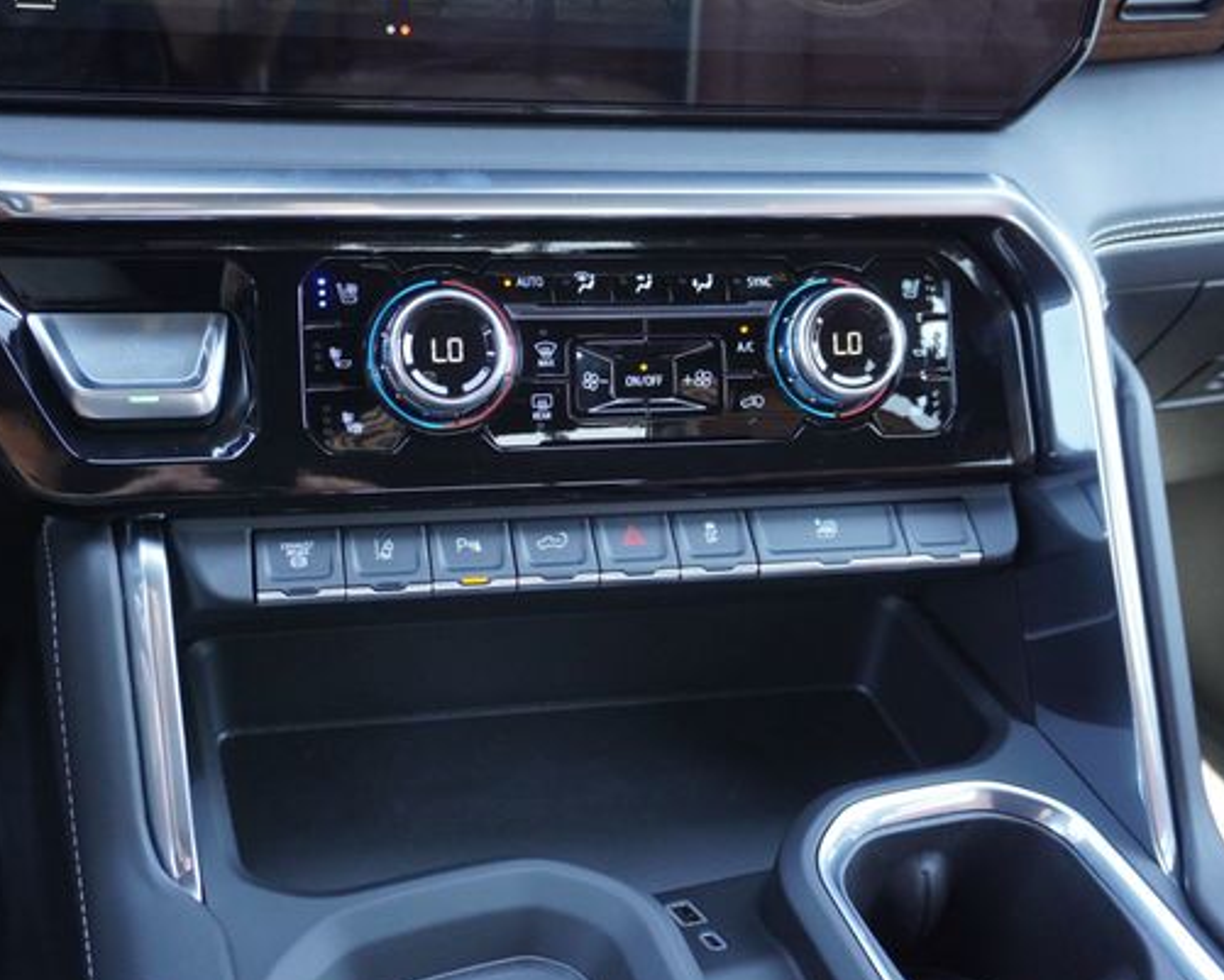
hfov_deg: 50.1
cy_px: 481
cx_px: 530
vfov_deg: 41.2
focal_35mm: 36
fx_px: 1304
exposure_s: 1/160
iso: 1600
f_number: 4
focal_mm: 20
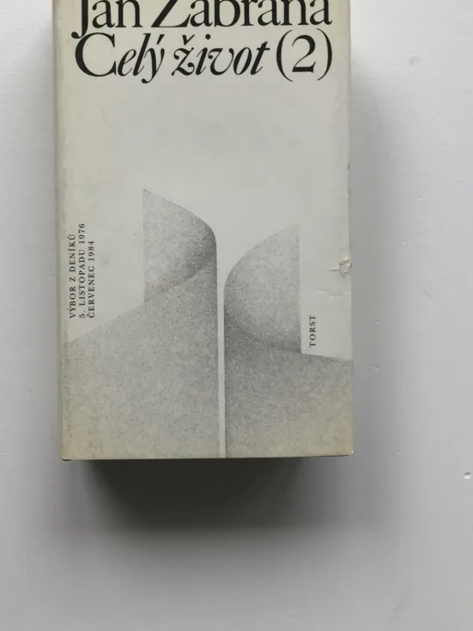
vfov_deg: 47.2
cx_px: 199
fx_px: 711
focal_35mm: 39
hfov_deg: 36.7
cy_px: 219
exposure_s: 1/130
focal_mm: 3.99
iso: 20
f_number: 1.8
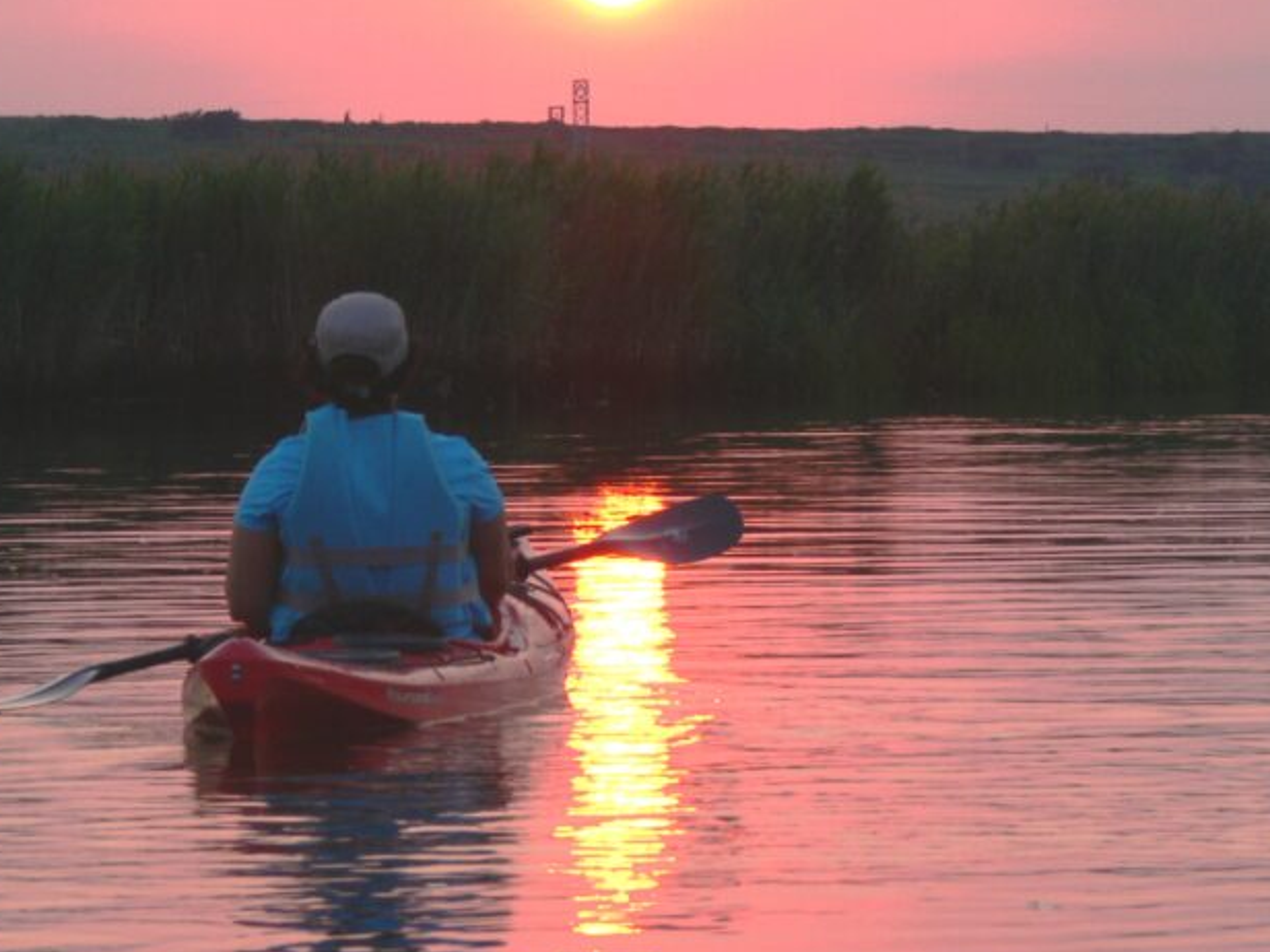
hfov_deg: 7.6
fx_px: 9576
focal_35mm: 261
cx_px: 563
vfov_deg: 5.7
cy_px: 513
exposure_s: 1/100
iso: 80
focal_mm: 33.3
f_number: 5
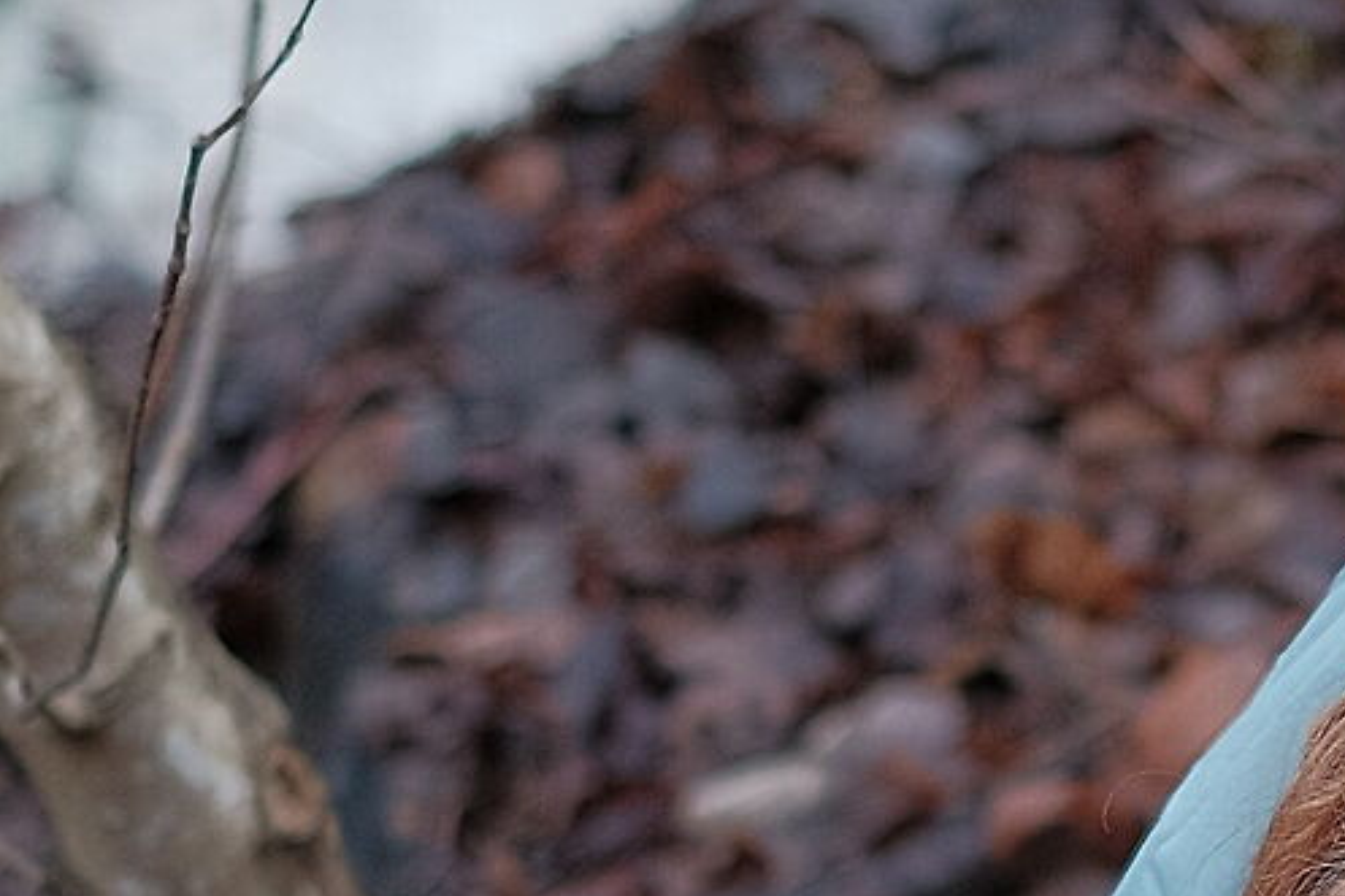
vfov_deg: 5.4
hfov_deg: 8.0
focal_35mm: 256
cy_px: 598
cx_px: 1426
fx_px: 9561
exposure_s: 1/680
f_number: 1.4
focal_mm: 35
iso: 200
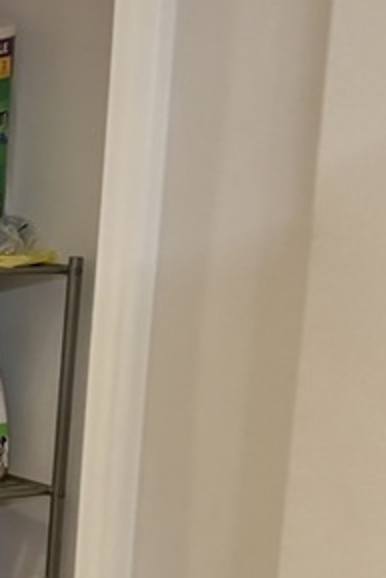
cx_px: -236
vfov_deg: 19.9
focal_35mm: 101
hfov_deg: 12.7
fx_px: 1622
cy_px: 510
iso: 400
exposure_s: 1/40
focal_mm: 5.96
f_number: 1.6
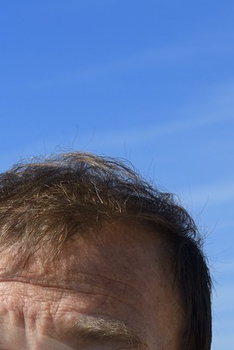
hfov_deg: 8.1
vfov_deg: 11.6
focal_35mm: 167
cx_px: -49
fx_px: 1627
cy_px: 577
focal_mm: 44
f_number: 11
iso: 200
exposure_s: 1/320
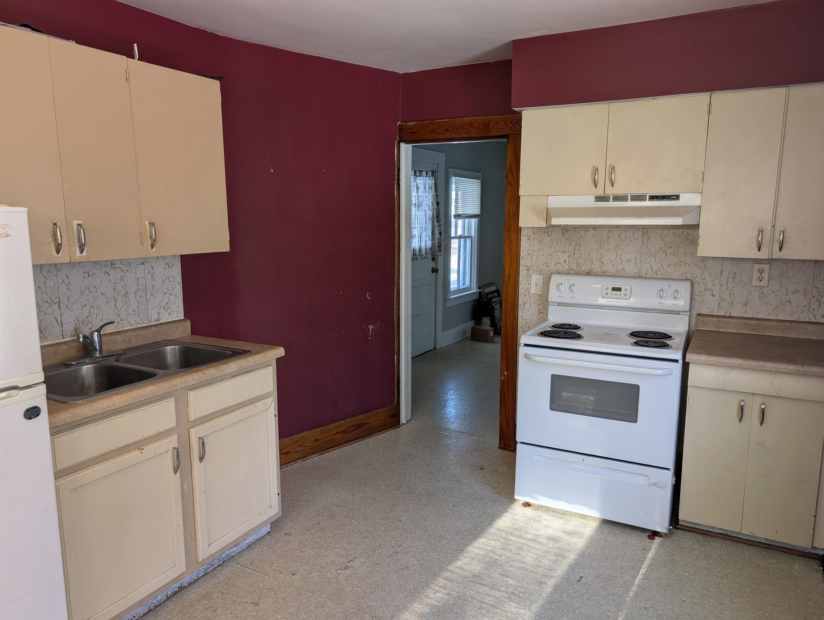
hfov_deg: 71.5
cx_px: 412
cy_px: 310
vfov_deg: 56.9
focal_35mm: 24
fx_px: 572
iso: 24
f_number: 1.68
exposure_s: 1/339
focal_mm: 6.9
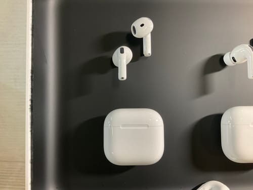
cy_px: 95
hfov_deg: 61.7
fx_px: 212
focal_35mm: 29
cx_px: 126
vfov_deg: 48.2
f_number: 1.8
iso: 160
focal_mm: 3
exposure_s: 1/50
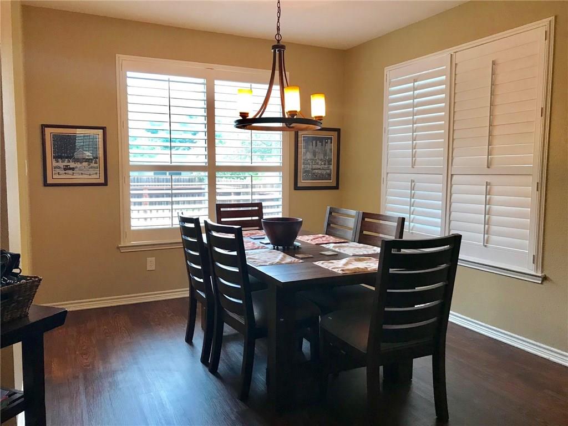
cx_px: 284
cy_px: 213
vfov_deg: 49.7
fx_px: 459
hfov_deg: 63.4
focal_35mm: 28
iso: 32
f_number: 1.8
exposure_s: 1/30
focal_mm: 3.99
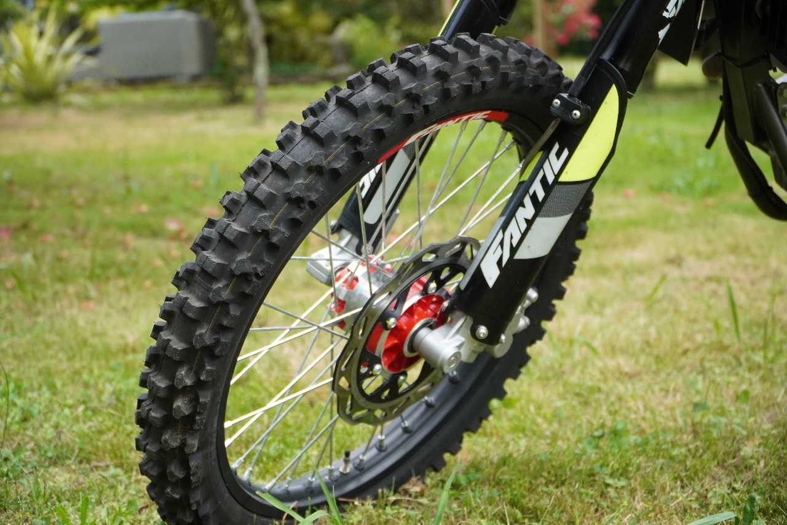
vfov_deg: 20.2
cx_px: 394
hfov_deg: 29.9
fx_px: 1475
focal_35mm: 68
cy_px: 262
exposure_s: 1/2000
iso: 1250
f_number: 4
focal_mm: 45
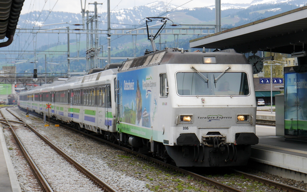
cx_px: 153
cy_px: 94
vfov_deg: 14.5
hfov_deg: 23.0
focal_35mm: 90
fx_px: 753
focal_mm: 42
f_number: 6.3
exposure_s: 1/200
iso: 160
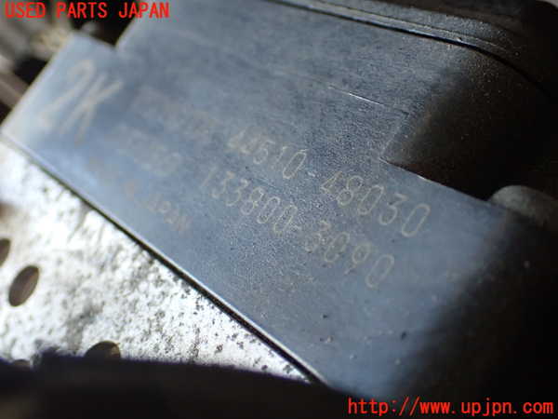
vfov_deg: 30.9
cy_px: 210
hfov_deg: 40.4
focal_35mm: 47
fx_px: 758
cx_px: 279
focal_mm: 8.4
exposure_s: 1/160
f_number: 3.1
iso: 800
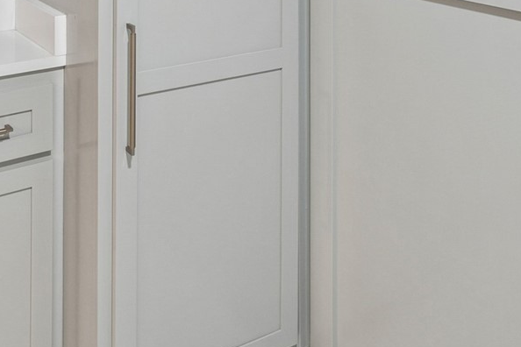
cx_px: 216
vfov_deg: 24.2
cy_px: -119
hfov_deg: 41.0
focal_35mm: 48
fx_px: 695
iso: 400
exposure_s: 1/40
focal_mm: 14
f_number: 2.8
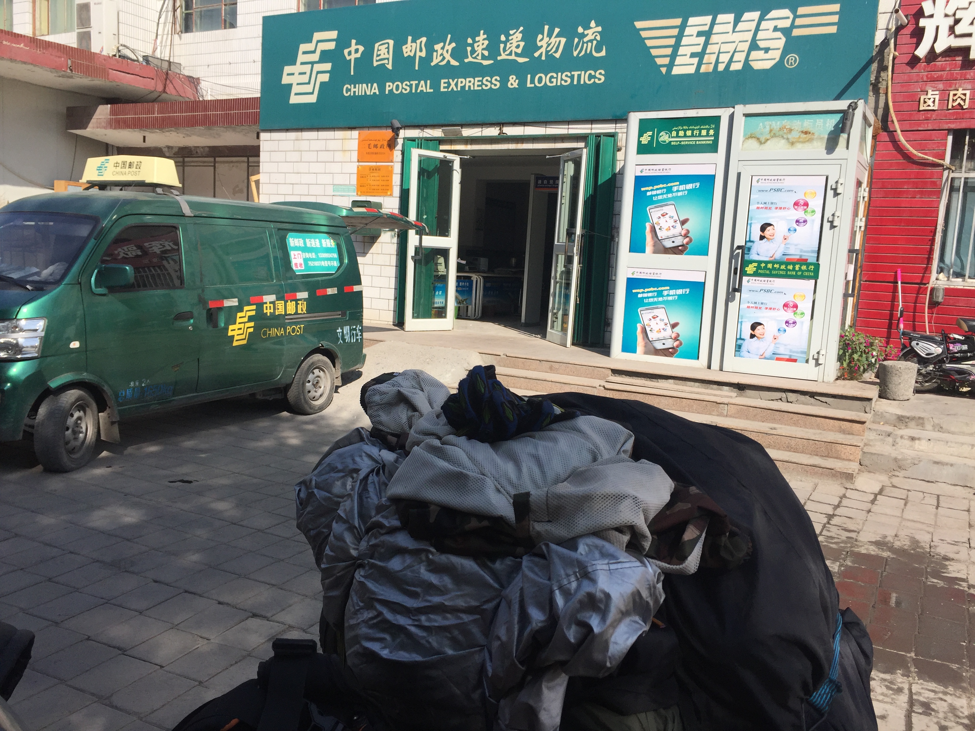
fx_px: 817
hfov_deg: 61.7
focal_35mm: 29
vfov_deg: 48.2
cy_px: 366
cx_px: 488
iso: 32
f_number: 2.2
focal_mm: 4.15
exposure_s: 1/2475
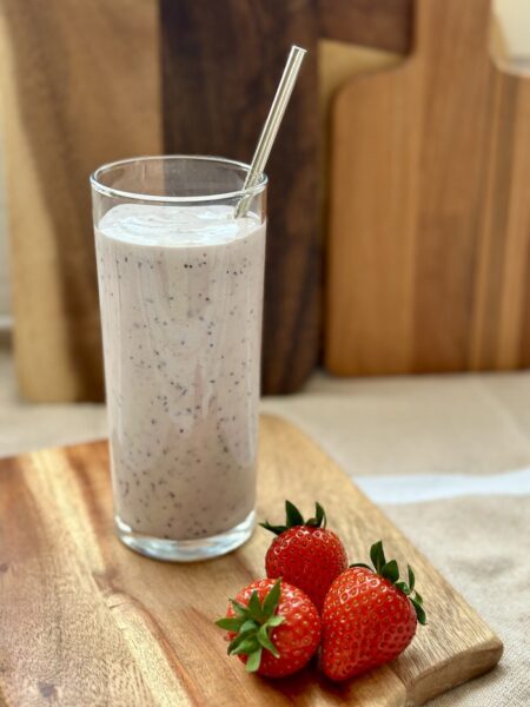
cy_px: 354
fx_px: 980
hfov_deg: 30.3
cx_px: 265
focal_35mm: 48
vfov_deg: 39.7
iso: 100
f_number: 1.78
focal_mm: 6.86
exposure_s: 1/121
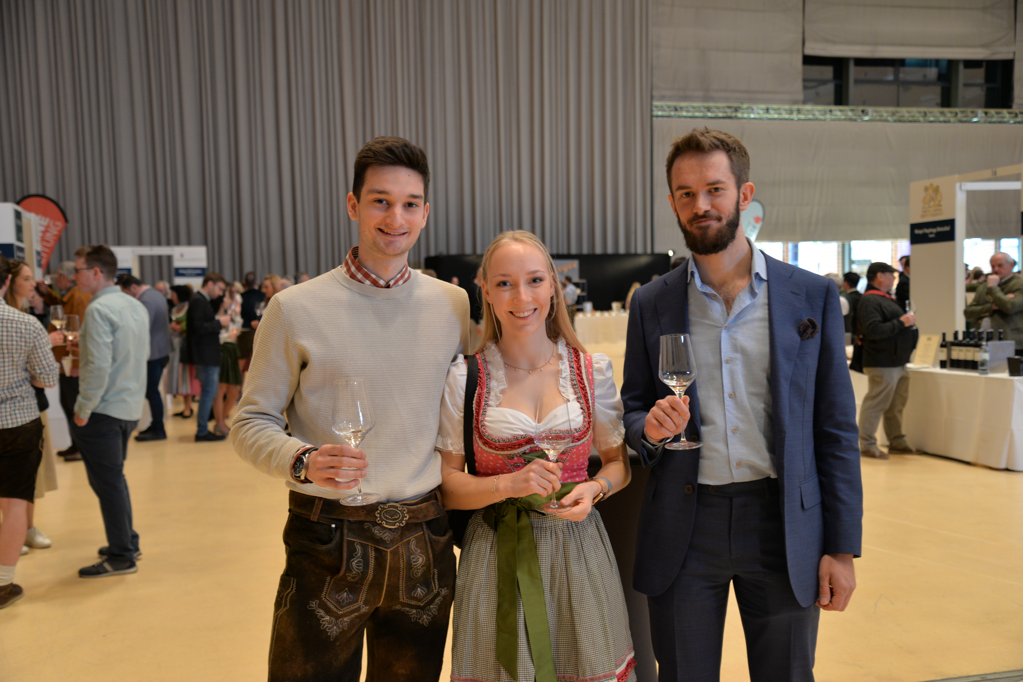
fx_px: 1023
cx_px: 512
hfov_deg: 53.1
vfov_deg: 36.9
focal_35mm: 36
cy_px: 341
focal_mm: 36
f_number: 4
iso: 800
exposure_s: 1/30
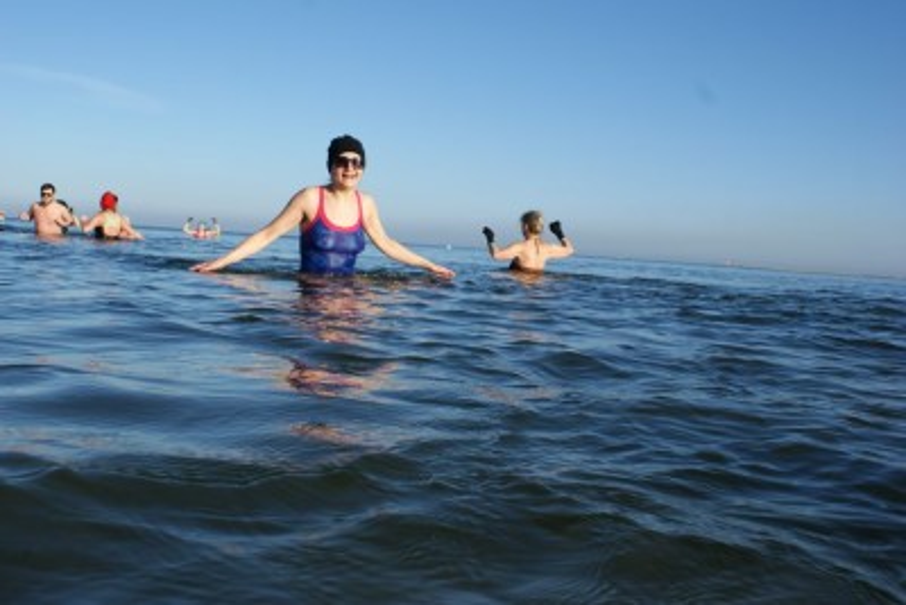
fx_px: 906
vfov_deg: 36.9
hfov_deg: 53.1
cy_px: 302
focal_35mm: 36
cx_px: 453
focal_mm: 24
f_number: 10
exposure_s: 1/160
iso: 100
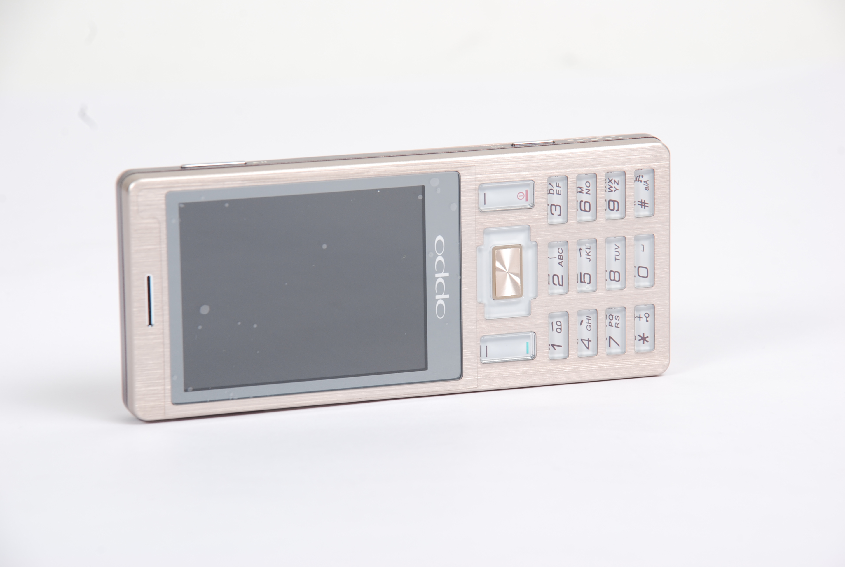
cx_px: 422
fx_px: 4763
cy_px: 284
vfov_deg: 6.8
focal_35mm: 202
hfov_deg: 10.1
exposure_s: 1/125
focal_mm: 135
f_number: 13
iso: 100
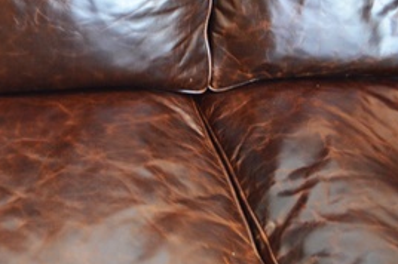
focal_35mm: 74
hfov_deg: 26.3
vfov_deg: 17.9
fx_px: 817
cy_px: 3
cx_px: 30
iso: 1400
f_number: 3.8
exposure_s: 1/30
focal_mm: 22
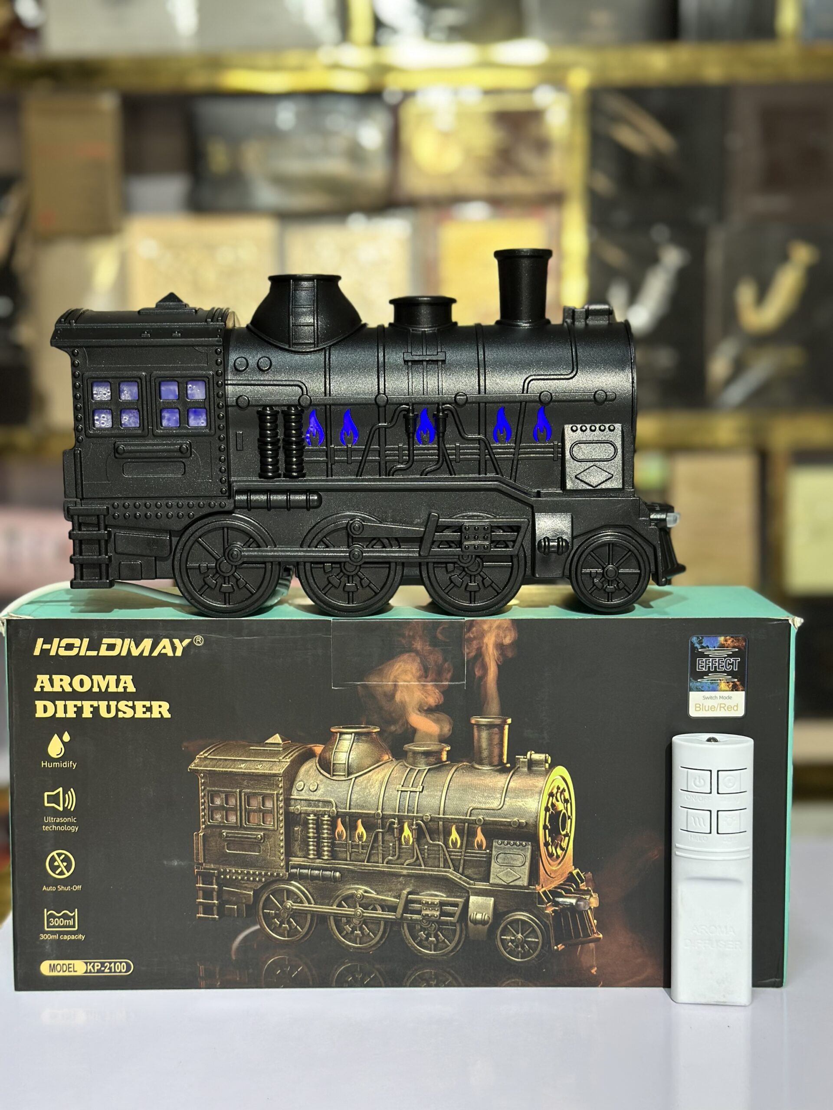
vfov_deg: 39.7
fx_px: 1540
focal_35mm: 48
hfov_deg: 30.3
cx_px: 416
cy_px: 555
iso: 80
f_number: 1.78
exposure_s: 1/100
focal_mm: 6.86
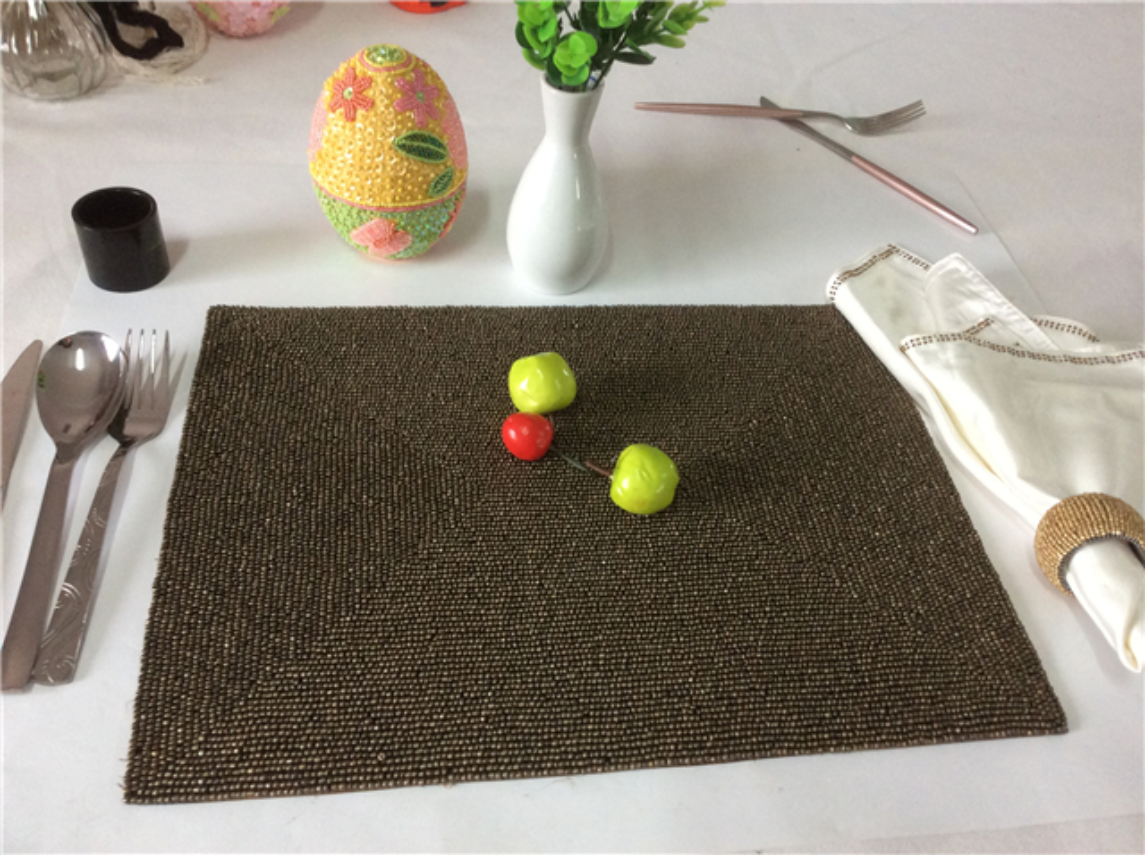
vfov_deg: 44.1
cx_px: 572
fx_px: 1057
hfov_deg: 56.9
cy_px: 428
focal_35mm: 32
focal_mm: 3.3
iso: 100
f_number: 2.4
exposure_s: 1/25
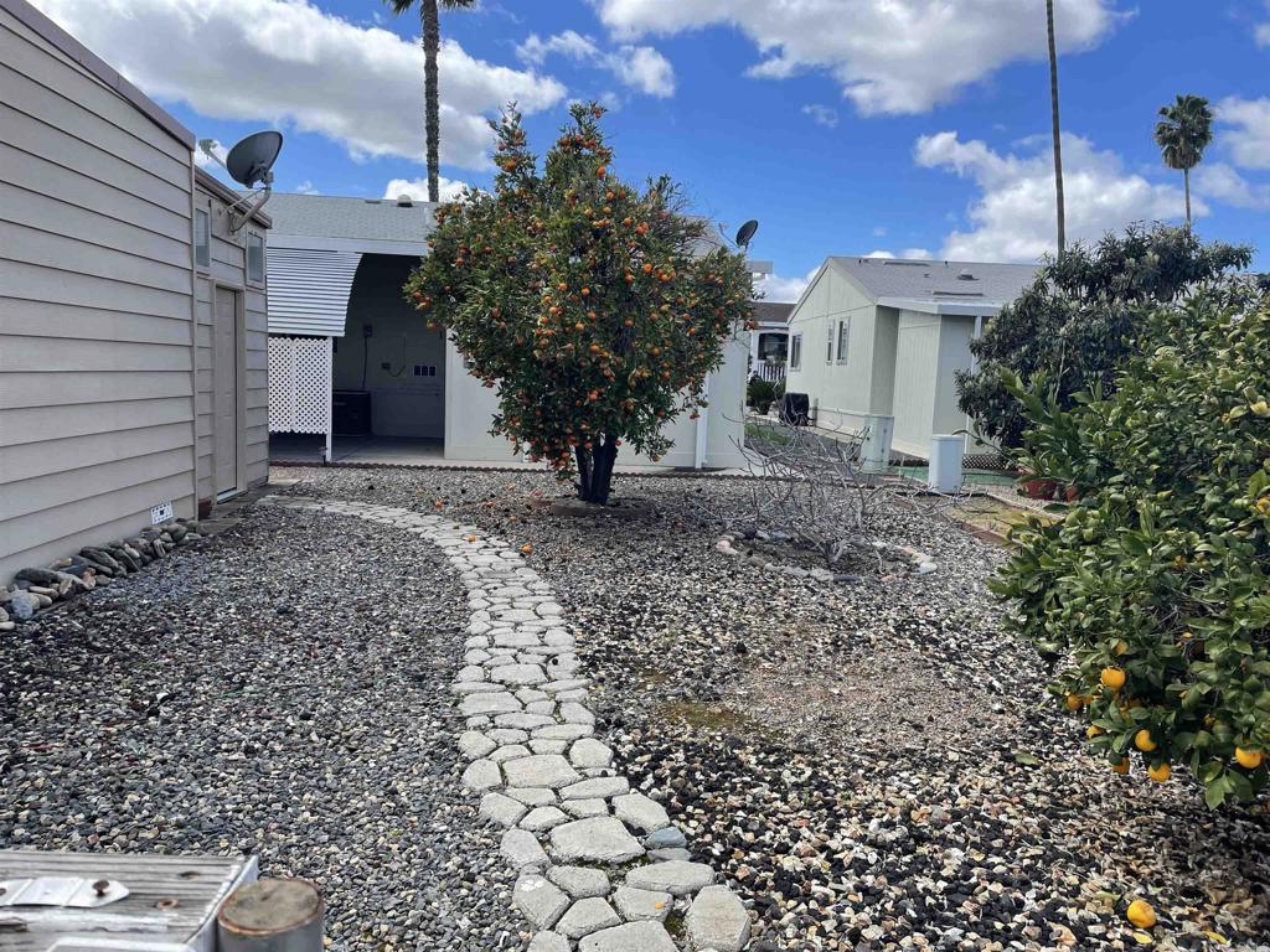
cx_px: 635
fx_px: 954
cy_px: 476
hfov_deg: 67.3
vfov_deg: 53.1
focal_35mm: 26
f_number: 1.6
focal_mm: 4.2
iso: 32
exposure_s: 1/1825
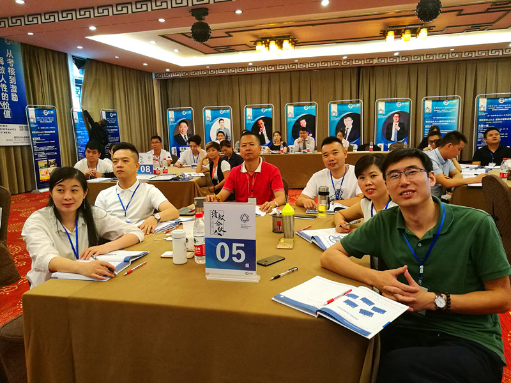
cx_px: 256
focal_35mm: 27
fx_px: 399
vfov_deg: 51.4
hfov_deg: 65.3
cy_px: 192
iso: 400
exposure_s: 1/25
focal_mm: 4.5
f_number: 2.2
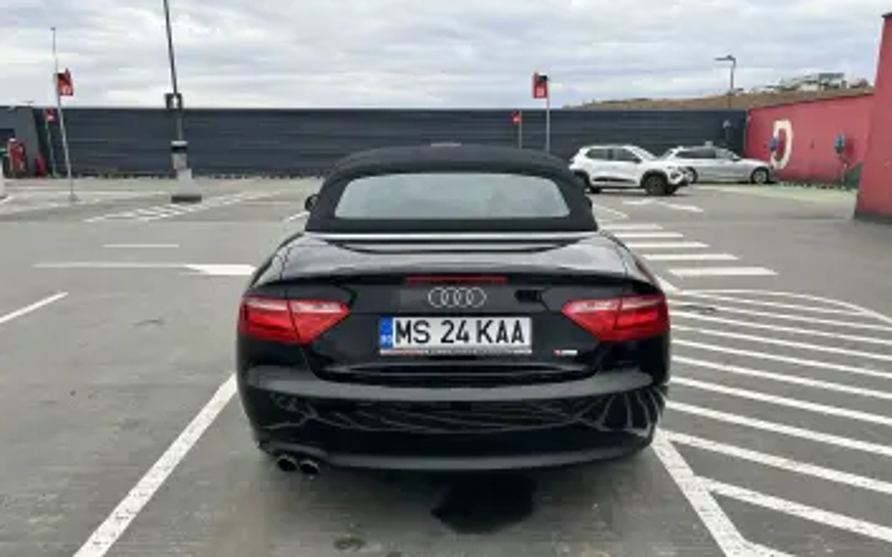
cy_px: 328
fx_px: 680
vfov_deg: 44.3
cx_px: 451
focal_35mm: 28
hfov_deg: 66.5
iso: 50
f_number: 1.5
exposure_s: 1/917
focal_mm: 5.7
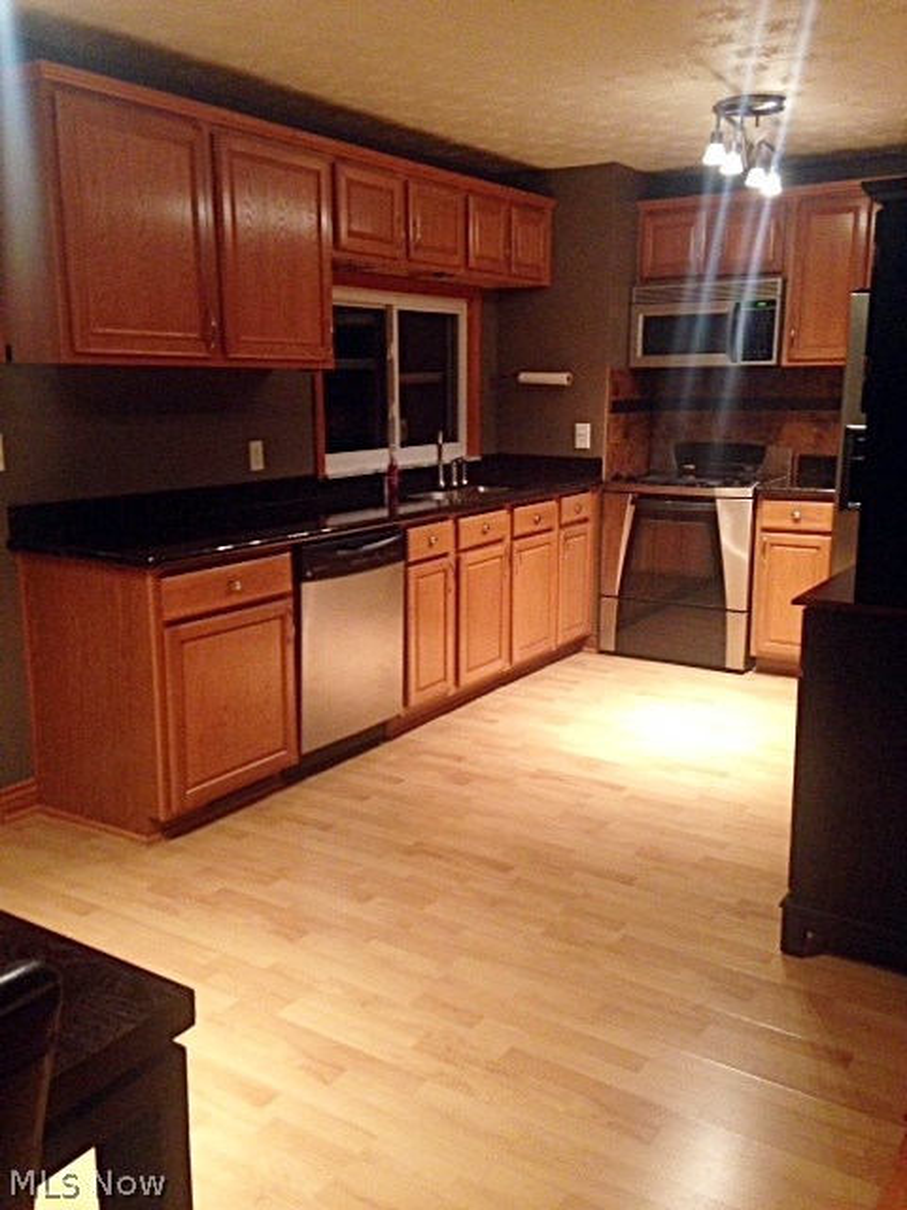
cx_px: 454
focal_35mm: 33
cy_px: 605
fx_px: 1153
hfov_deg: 42.9
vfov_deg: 55.4
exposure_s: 1/20
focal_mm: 4.12
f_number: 2.4
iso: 250
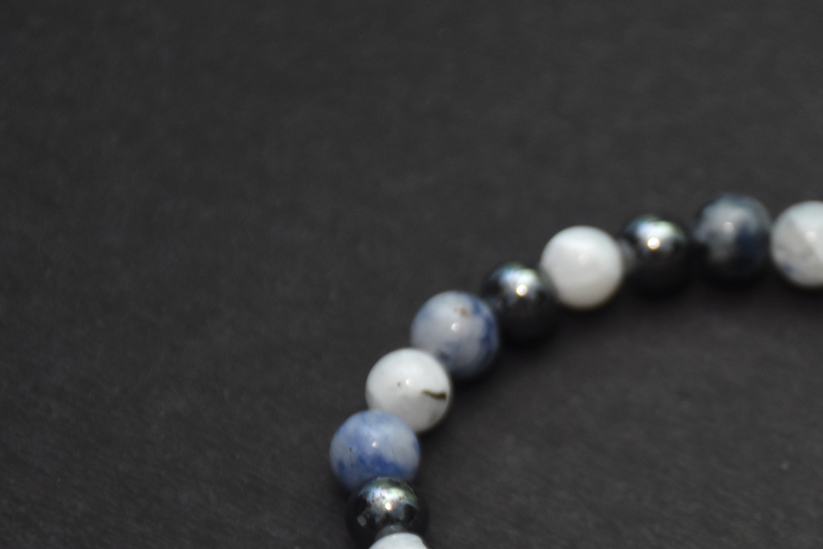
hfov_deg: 8.1
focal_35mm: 254
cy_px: 453
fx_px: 5806
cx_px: 765
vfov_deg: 5.4
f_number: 5.6
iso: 800
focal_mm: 90
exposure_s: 1/125
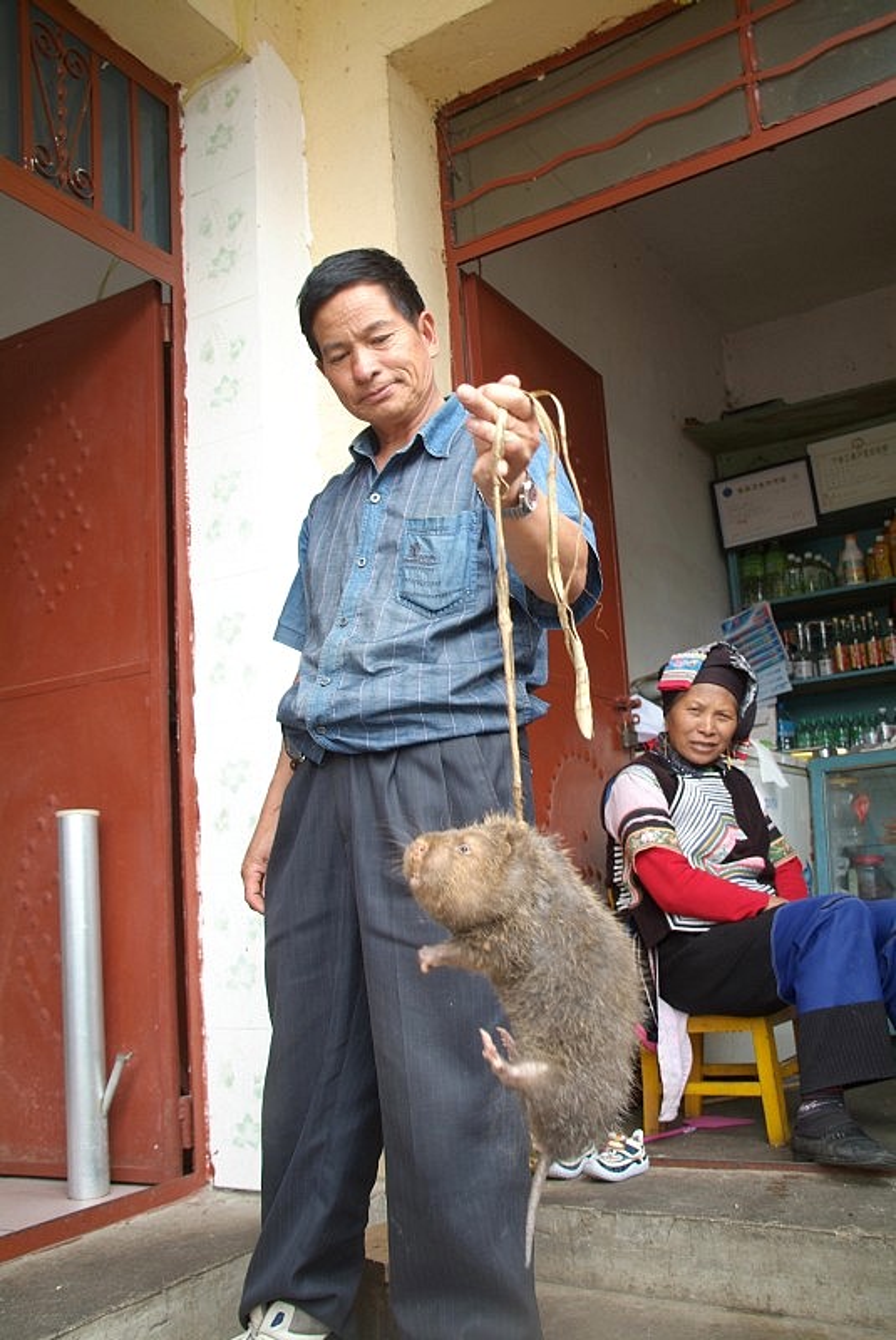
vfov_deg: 57.2
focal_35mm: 33
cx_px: 448
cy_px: 670
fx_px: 1229
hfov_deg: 40.0
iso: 200
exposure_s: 1/60
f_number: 4
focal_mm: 22
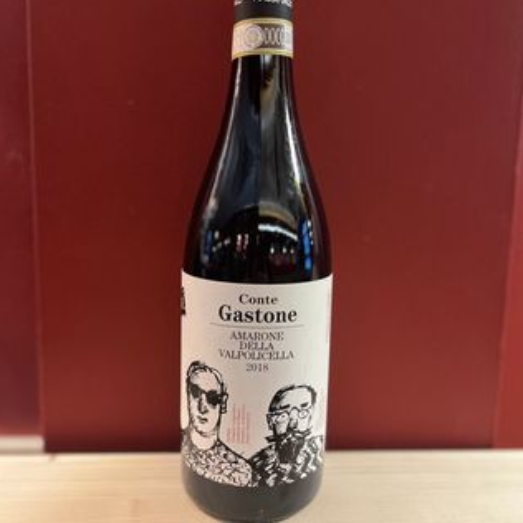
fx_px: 530
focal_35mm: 31
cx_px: 260
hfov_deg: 52.5
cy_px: 240
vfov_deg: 52.5
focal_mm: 5.1
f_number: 1.6
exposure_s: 1/33
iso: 500
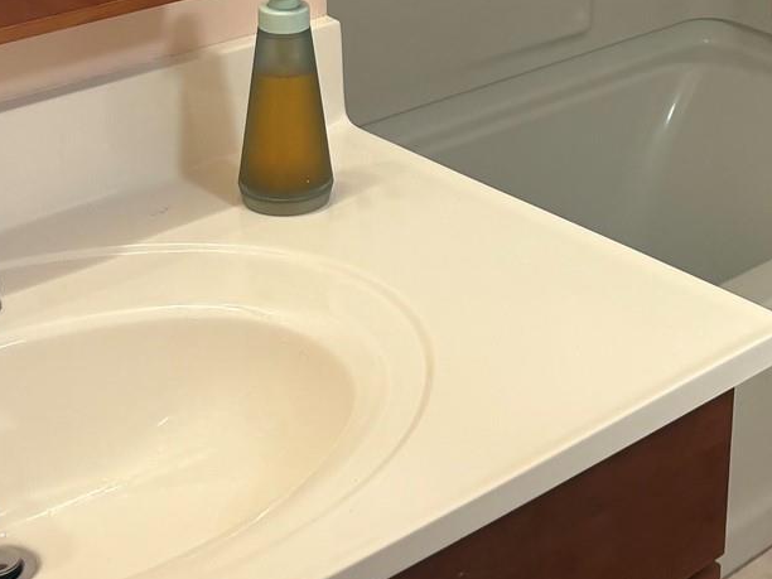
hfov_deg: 21.8
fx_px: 1940
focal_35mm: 87
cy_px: 13
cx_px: 753
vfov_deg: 16.6
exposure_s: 1/60
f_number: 1.6
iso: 80
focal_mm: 5.96
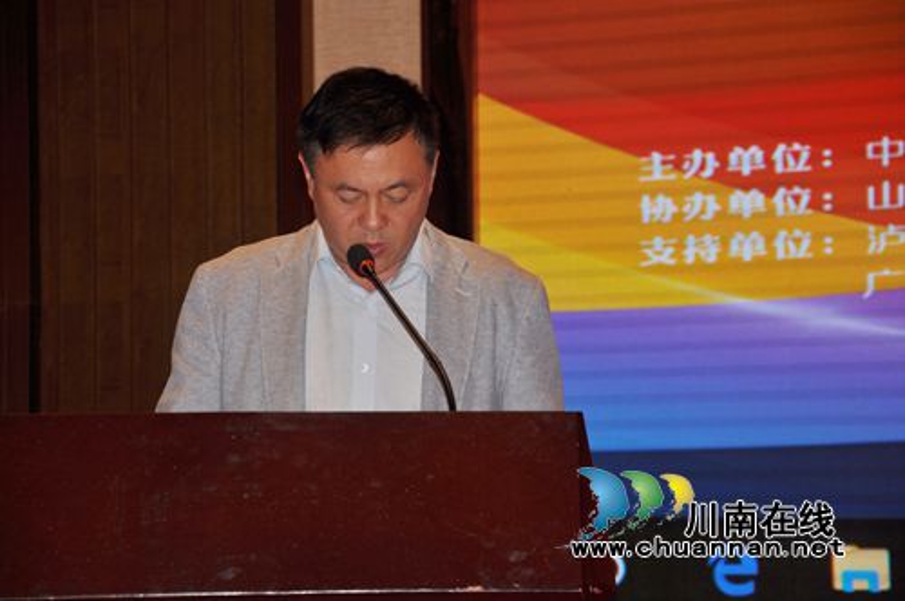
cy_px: 300
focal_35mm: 158
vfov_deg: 8.7
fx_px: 3954
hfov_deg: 13.1
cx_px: 452
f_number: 5.6
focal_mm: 105
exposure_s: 1/60
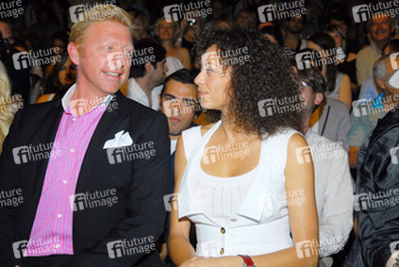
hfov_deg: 36.8
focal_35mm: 54
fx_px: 599
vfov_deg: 25.1
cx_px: 199
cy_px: 129
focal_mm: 34
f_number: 4.5
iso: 400
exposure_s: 1/100
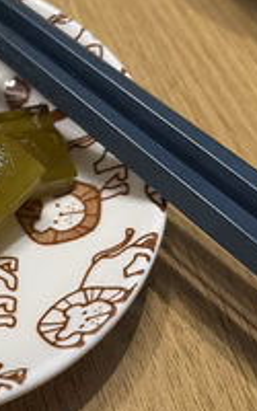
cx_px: -127
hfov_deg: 20.3
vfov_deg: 36.8
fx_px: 616
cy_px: 238
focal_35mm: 55
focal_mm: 5.1
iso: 250
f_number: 1.6
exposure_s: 1/60
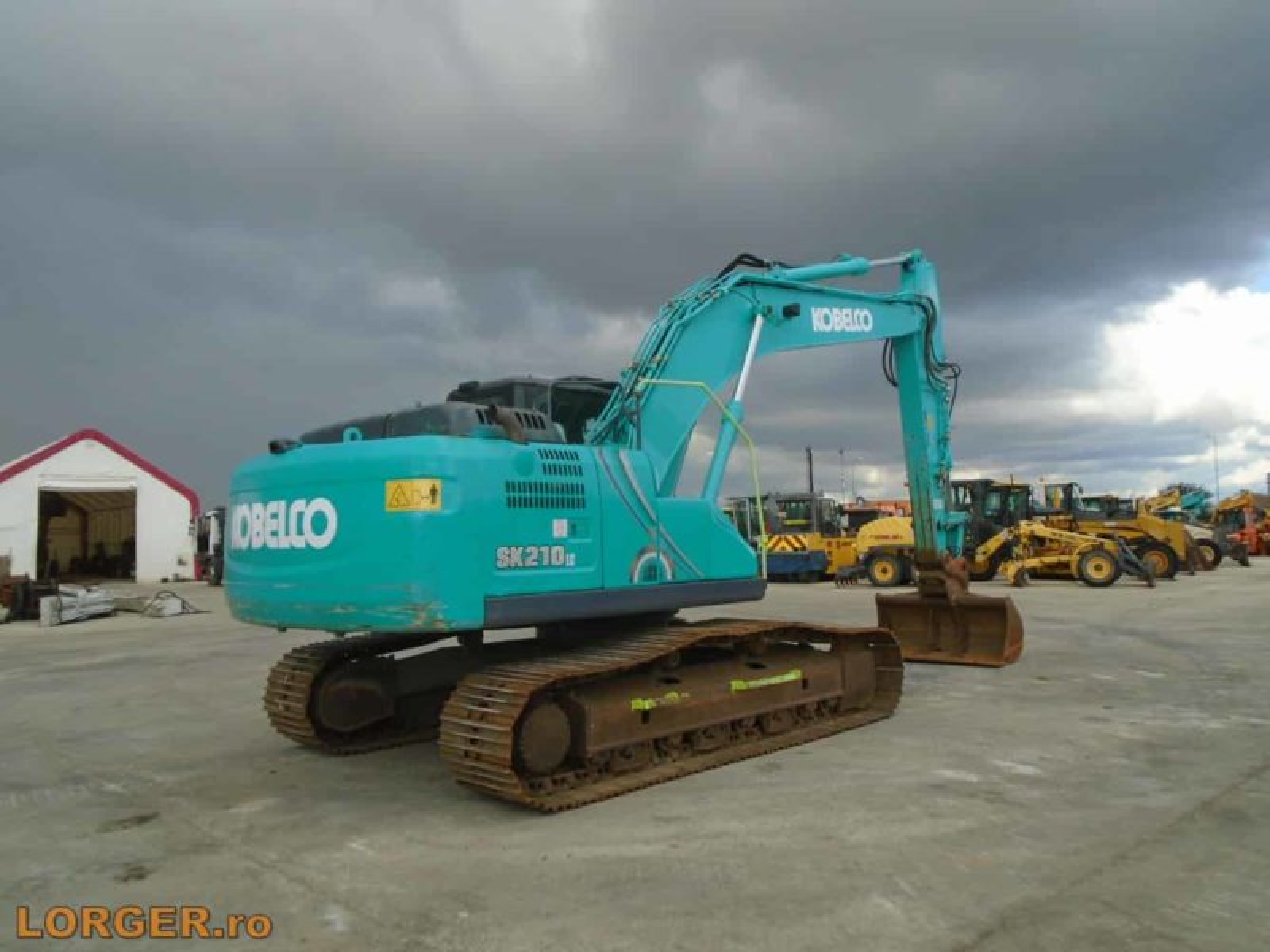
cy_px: 476
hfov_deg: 67.3
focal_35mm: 26
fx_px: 954
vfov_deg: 53.1
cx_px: 635
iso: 100
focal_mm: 4.6
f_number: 3.2
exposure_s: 1/640
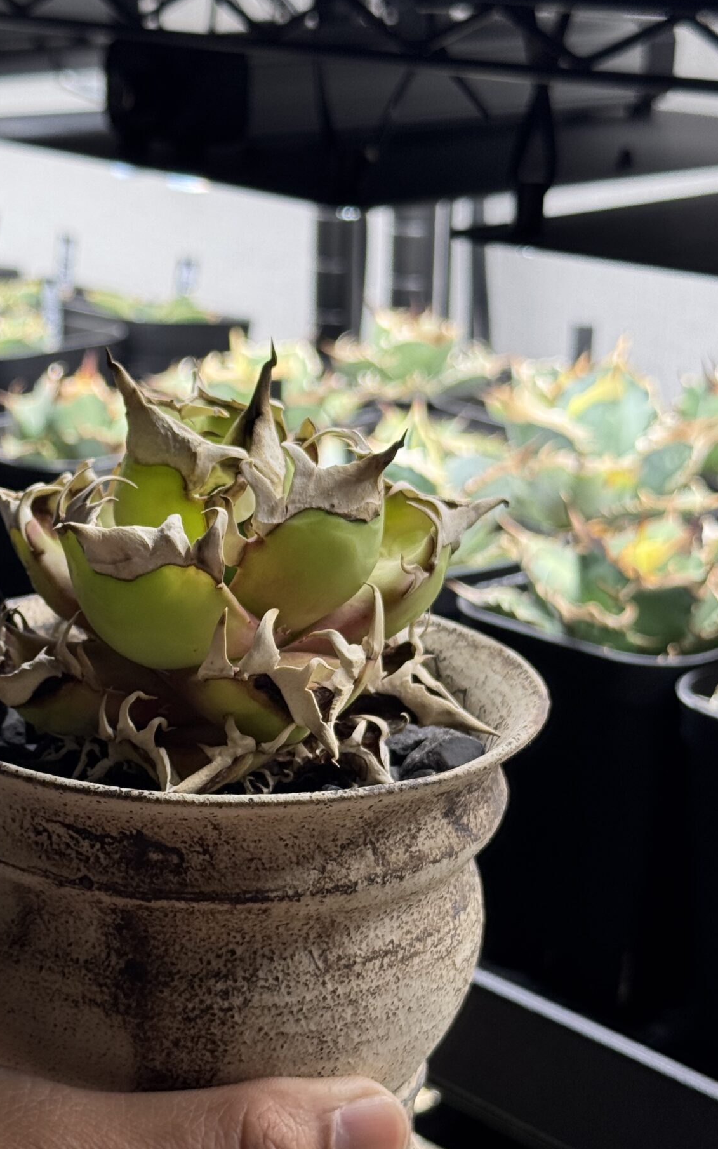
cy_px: 664
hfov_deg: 18.0
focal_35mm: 72
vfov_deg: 28.5
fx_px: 2254
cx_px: 227
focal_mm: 6.76
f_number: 1.78
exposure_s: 1/672
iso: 64
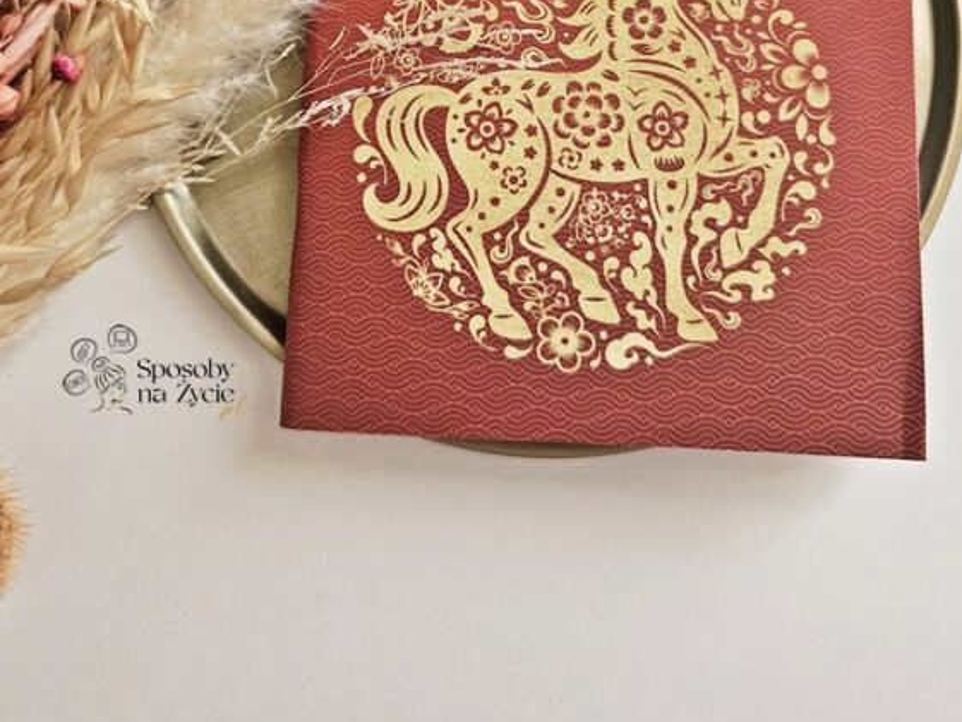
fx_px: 1167
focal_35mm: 42
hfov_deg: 44.7
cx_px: 439
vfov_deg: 32.9
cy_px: 99
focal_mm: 5.4
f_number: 1.8
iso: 500
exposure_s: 1/200
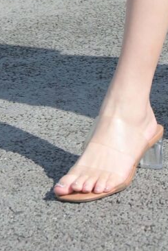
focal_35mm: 489
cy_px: -427
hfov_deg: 2.8
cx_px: 298
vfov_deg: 4.1
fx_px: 3423
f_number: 5
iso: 125
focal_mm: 70
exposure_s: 1/800
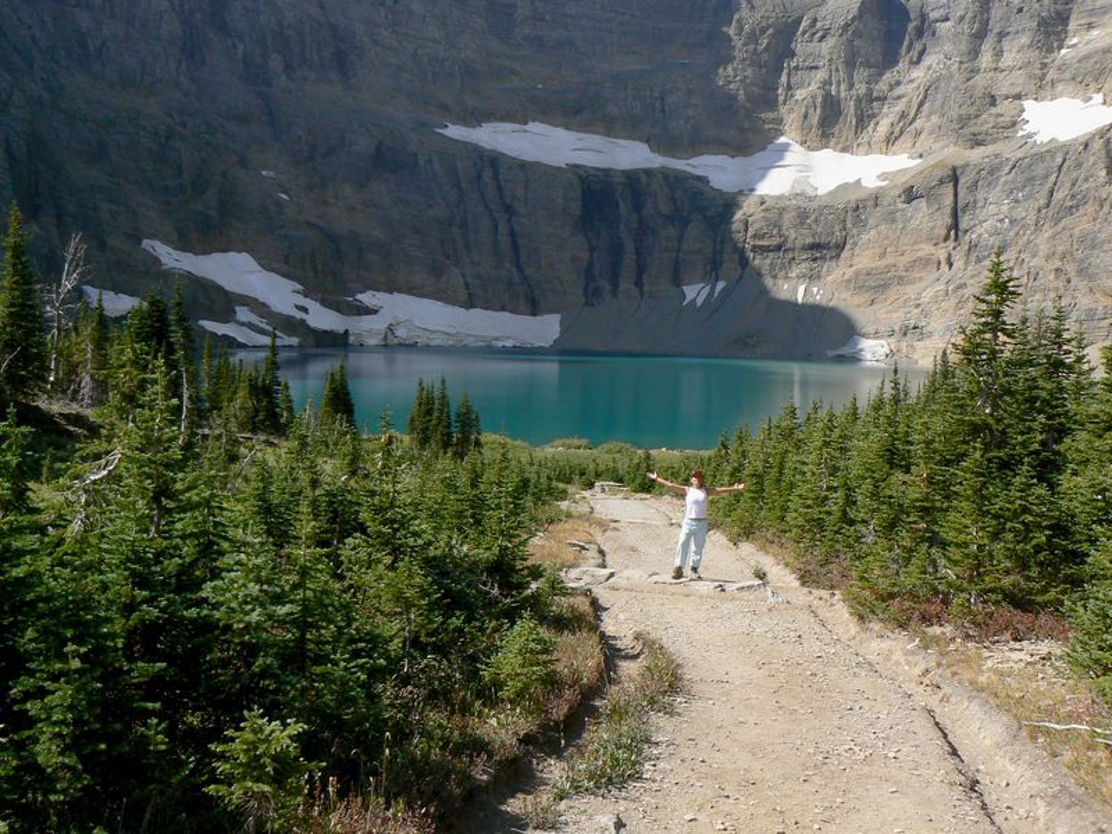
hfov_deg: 51.4
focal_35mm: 36
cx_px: 556
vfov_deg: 39.7
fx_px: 1156
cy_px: 417
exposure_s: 1/320
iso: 80
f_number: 5.6
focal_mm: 6
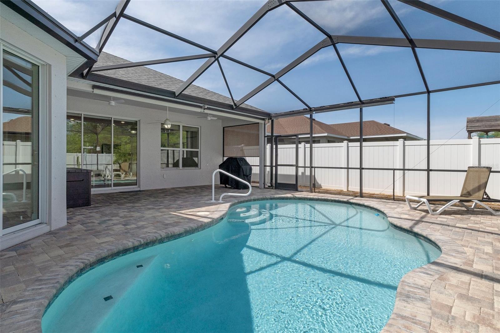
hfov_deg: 90.0
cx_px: 250
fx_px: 250
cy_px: 166
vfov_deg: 67.4
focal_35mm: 18
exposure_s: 1/350
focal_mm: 12
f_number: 8
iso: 320
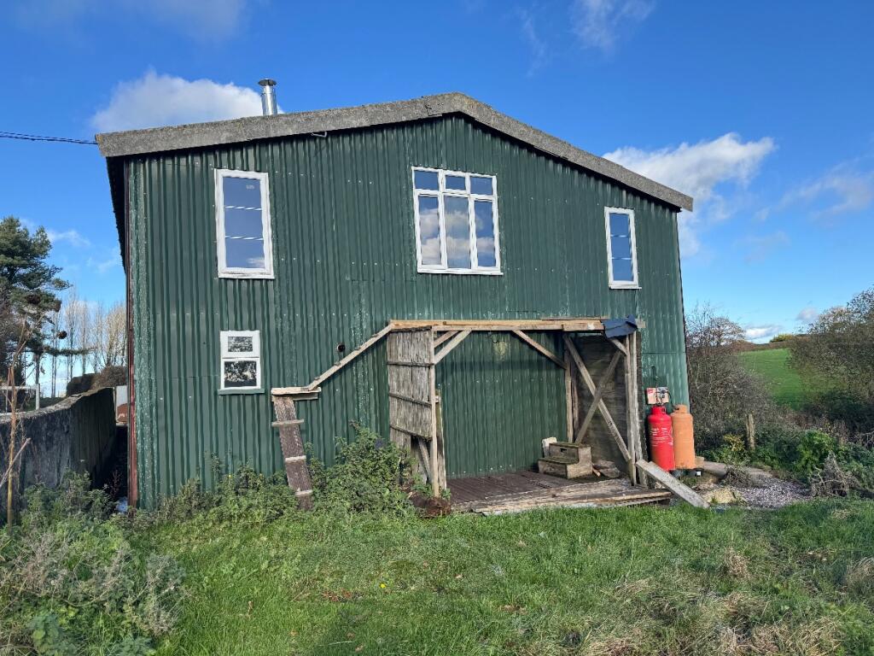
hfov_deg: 71.6
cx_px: 437
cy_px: 328
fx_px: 606
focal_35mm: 24
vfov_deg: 56.8
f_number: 1.78
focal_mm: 6.76
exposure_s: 1/1637
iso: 80
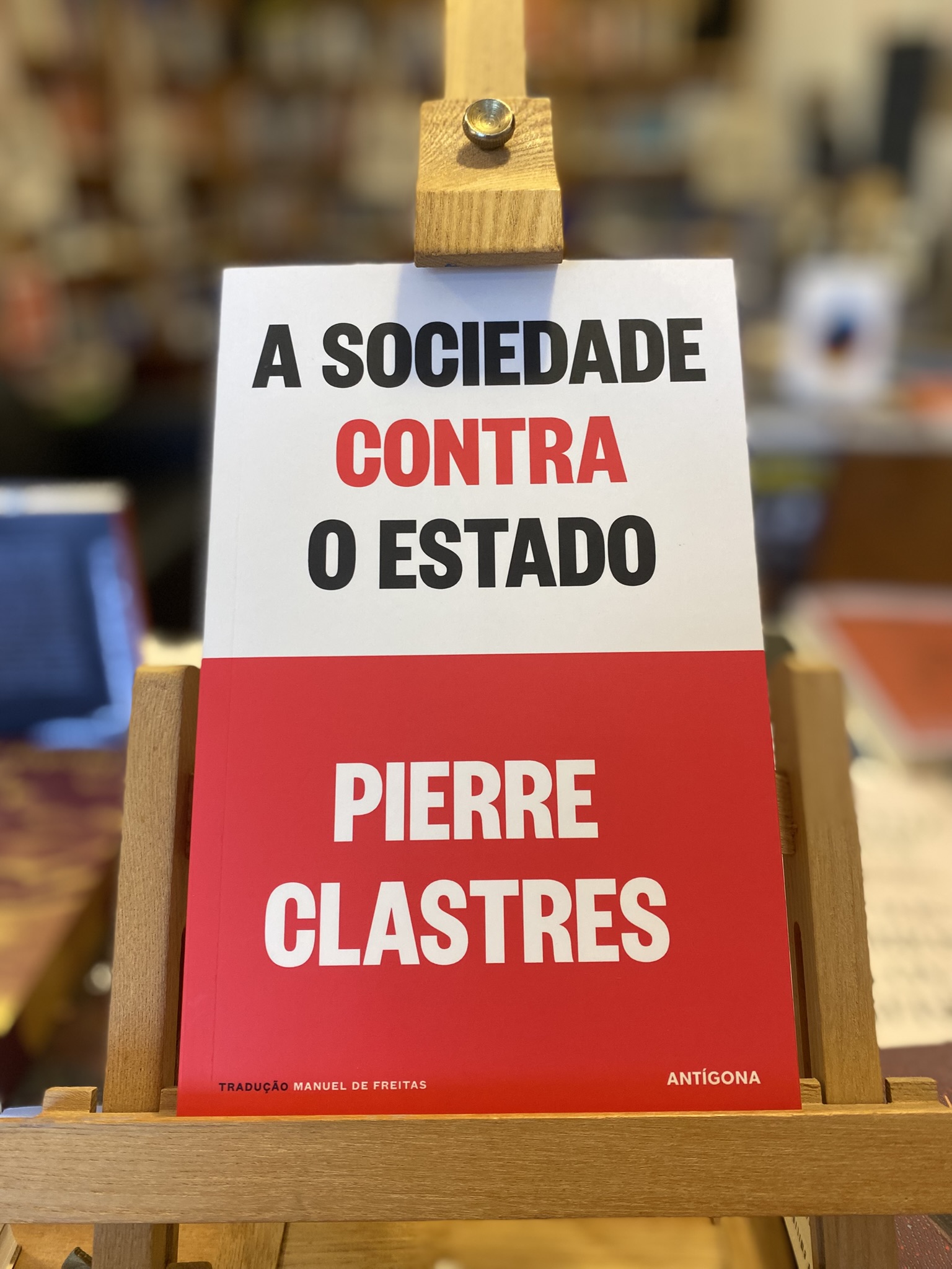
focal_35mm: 26
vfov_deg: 67.3
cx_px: 476
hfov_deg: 53.1
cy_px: 634
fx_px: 953
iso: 100
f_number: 1.8
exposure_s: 1/50
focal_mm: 4.25
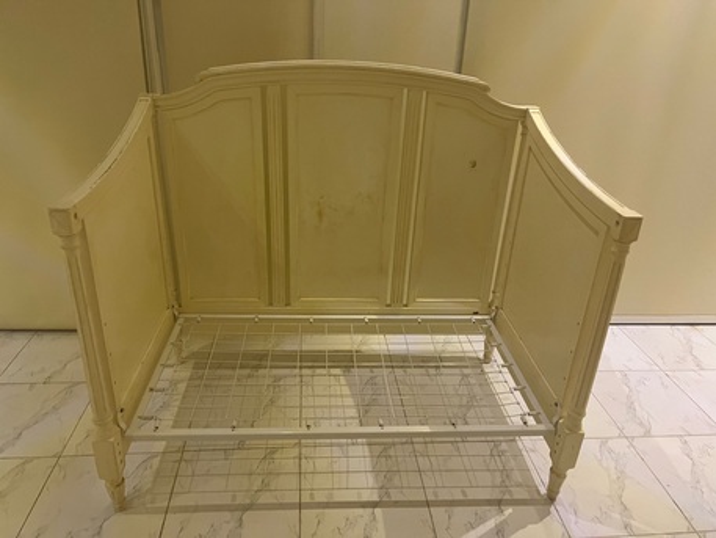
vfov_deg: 53.1
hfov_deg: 67.3
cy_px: 269
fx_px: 538
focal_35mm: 26
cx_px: 358
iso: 400
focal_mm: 5.7
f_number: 1.5
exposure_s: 1/60
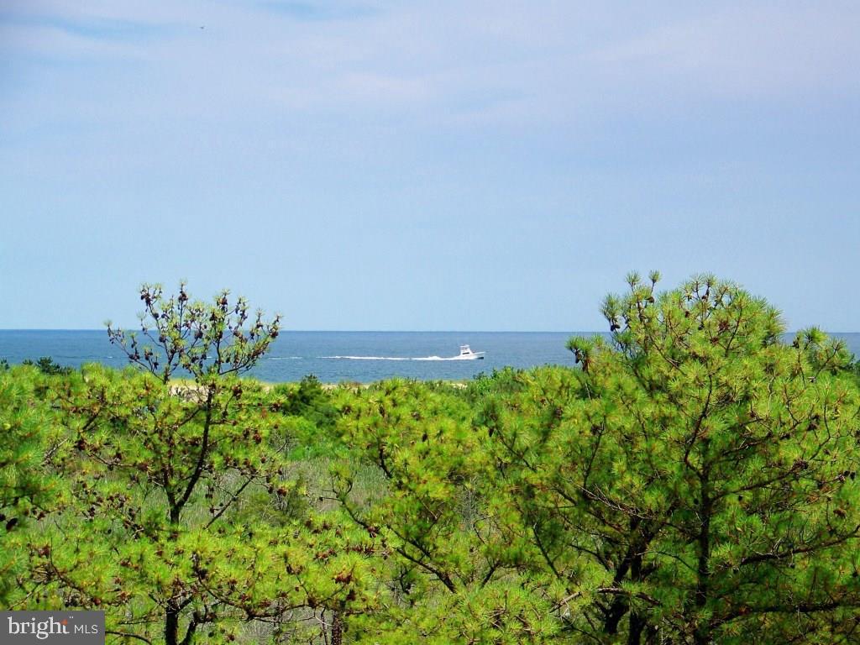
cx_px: 430
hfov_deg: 14.4
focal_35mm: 137
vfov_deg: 10.8
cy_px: 322
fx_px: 3404
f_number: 3.2
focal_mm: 22.2
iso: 64
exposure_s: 1/800
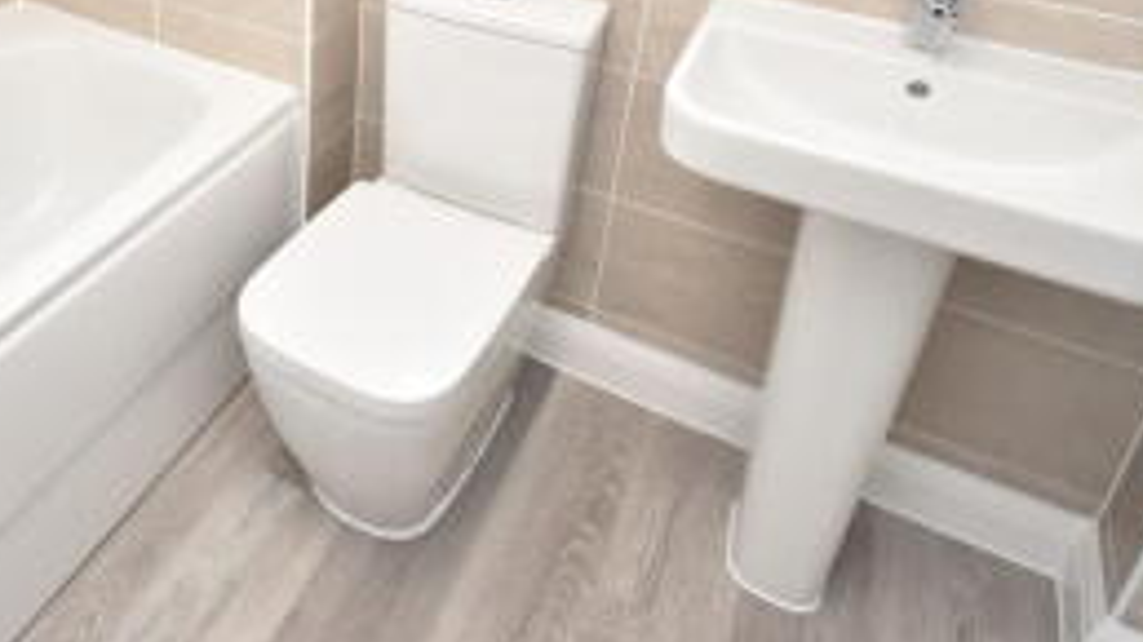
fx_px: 879
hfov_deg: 62.0
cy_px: -29
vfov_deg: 35.5
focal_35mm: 29
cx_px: 275
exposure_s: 1/160
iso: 800
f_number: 4.5
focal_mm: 10
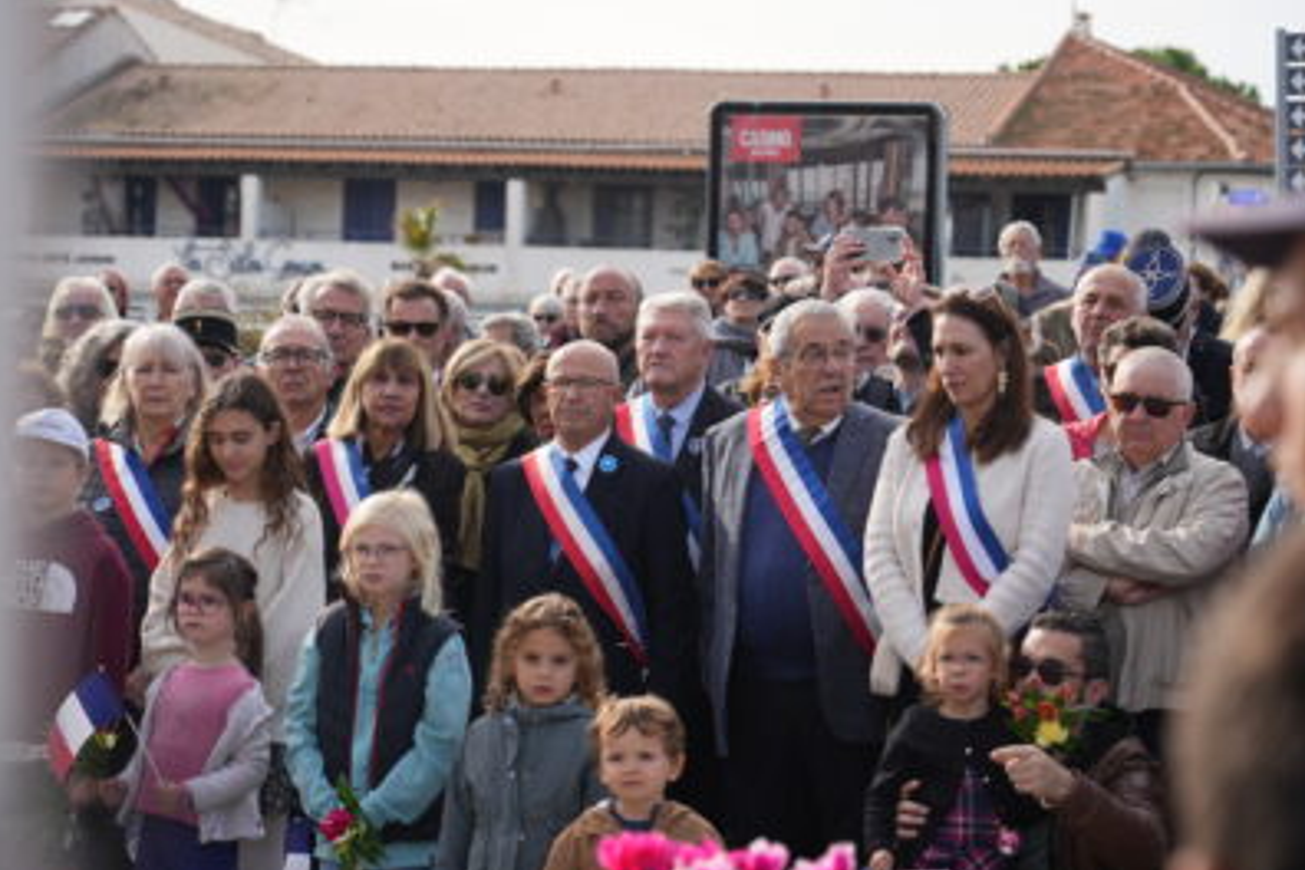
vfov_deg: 12.9
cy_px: 437
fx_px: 3842
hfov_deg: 19.3
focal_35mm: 106
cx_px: 649
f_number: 5.6
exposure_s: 1/250
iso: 100
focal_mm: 105
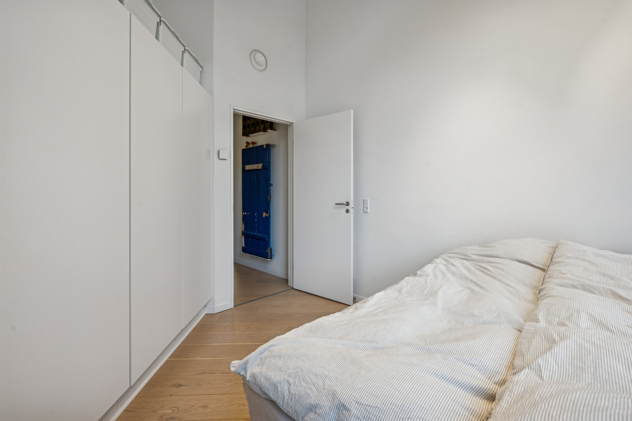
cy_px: 210
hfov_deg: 100.4
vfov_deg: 77.3
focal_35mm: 15
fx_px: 263
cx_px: 316
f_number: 9
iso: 640
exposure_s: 1/25
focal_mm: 15
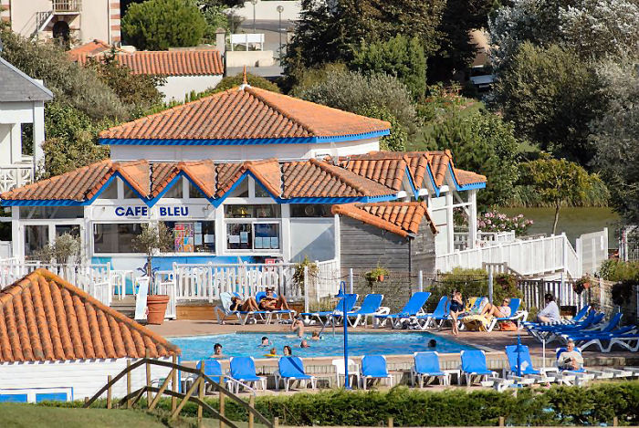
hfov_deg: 4.6
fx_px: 7999
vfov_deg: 3.1
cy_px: 214
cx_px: 320
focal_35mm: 450
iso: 100
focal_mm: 300
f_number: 5
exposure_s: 1/1250
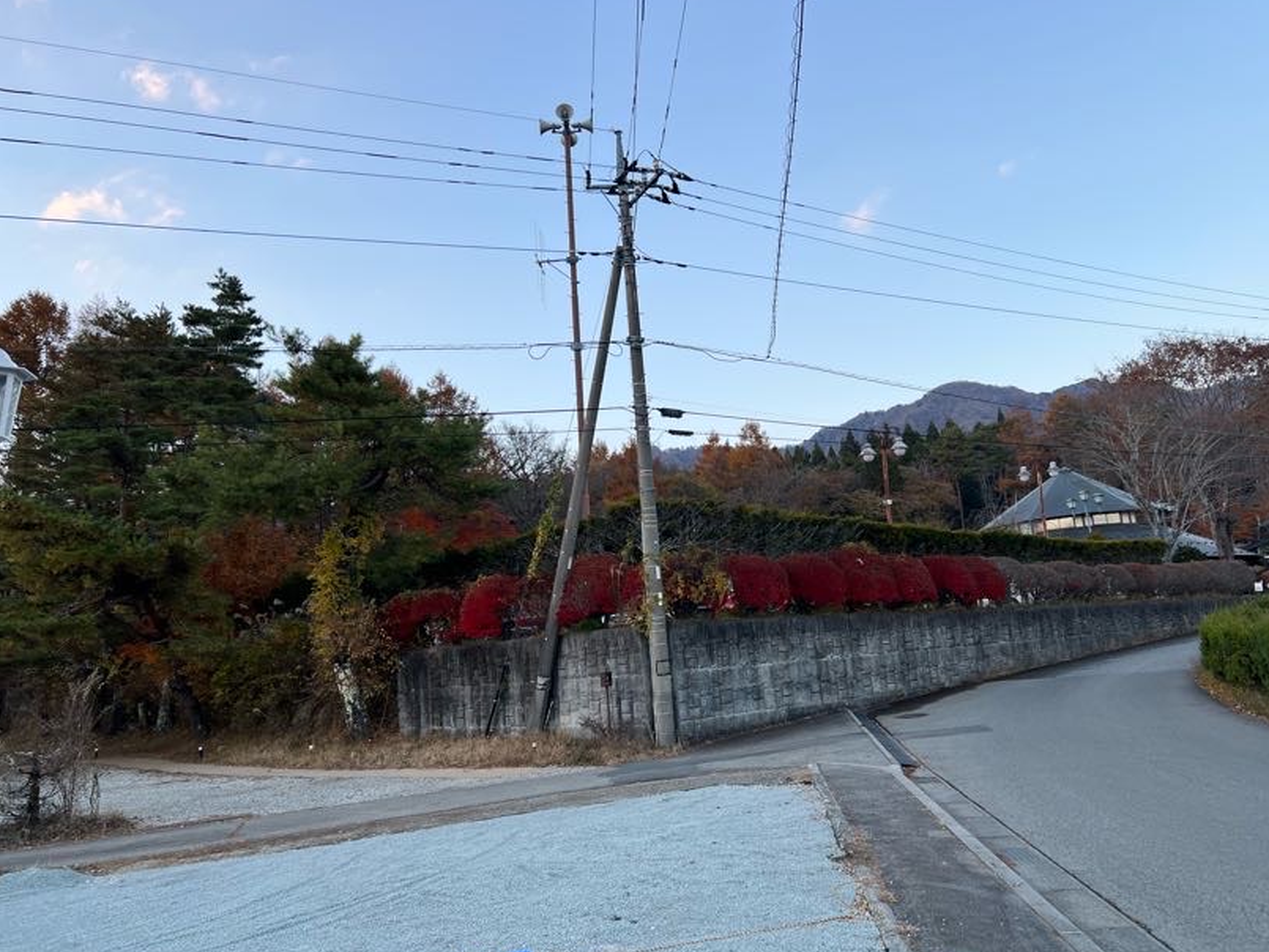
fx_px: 990
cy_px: 477
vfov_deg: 51.4
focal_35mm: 27
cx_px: 656
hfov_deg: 65.3
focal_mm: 5.7
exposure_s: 1/454
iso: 50
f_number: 1.5
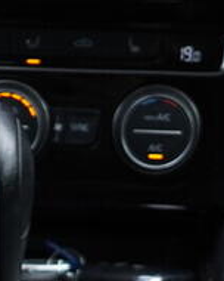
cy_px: 502
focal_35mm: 182
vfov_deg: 10.0
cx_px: -41
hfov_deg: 8.4
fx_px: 1508
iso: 200
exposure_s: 1/40
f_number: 2.8
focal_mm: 24
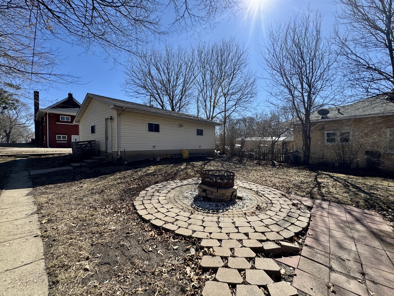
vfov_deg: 85.7
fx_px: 159
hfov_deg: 102.1
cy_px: 148
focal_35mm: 14
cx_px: 197
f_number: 2.2
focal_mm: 2.22
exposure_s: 1/1420
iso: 50
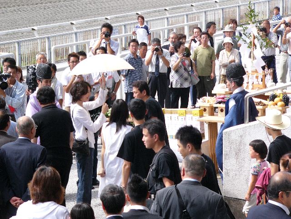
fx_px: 1084
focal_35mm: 129
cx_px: 146
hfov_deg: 15.3
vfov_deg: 11.5
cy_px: 110
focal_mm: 21.5
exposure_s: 1/800
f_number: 2.8
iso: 100
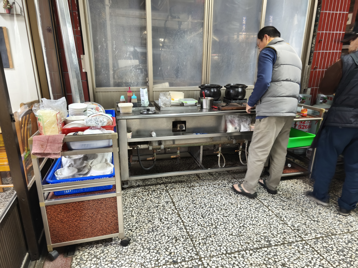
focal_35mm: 23
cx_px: 179
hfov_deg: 73.9
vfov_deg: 58.9
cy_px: 134
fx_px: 238
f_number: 1.7
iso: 1600
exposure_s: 1/24
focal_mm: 5.35
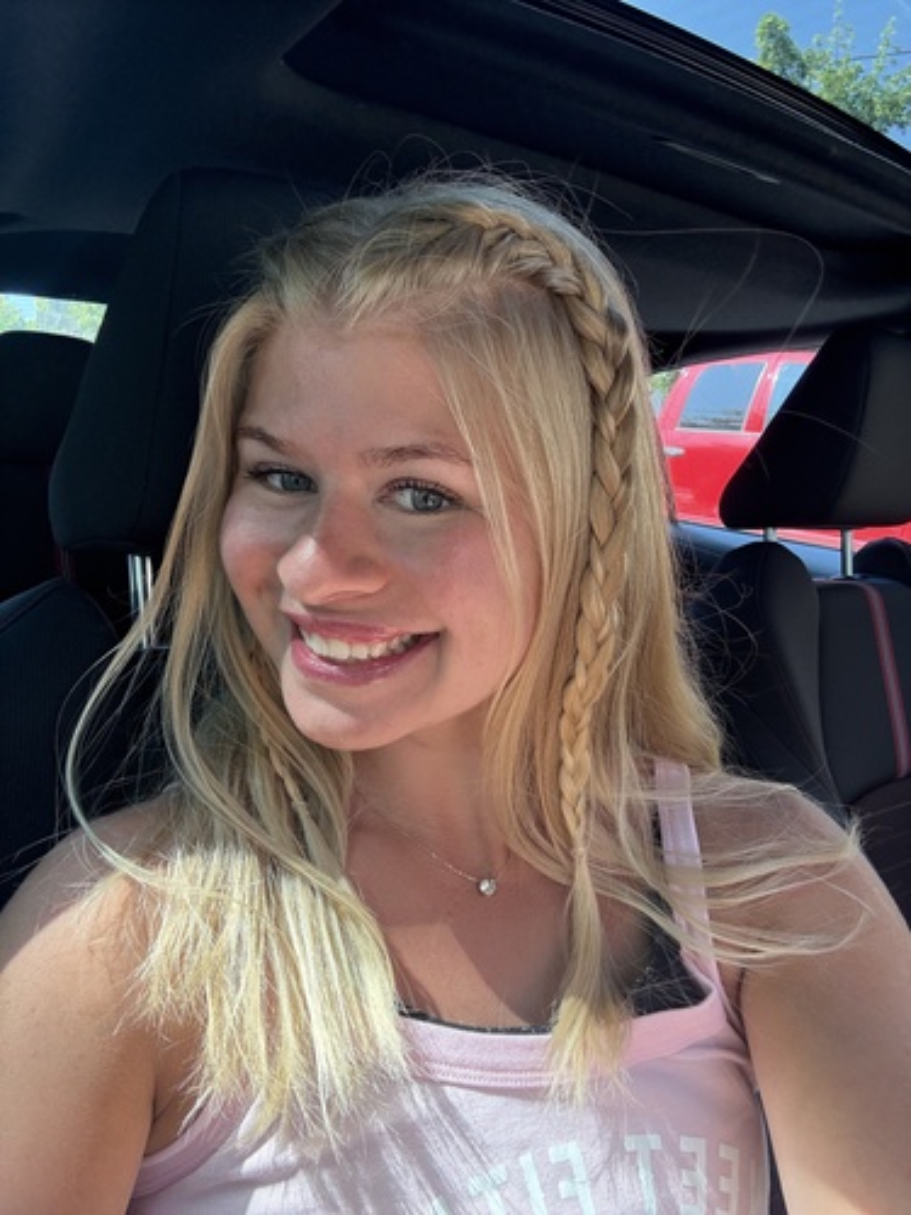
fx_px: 807
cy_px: 608
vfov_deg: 73.9
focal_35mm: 23
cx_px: 456
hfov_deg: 58.9
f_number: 1.9
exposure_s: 1/128
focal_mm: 2.69
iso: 64
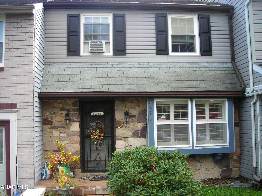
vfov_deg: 37.7
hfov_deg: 49.0
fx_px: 288
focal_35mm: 38
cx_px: 131
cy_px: 98
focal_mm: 6.3
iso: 50
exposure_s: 1/84.1
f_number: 3.2
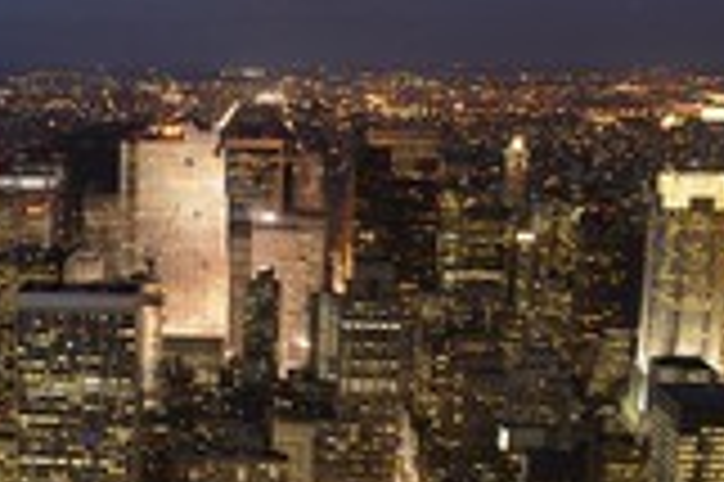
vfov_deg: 19.9
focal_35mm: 68
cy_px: 329
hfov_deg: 28.0
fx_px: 1366
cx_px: 9
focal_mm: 26
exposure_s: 1/6
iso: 1600
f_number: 4.5
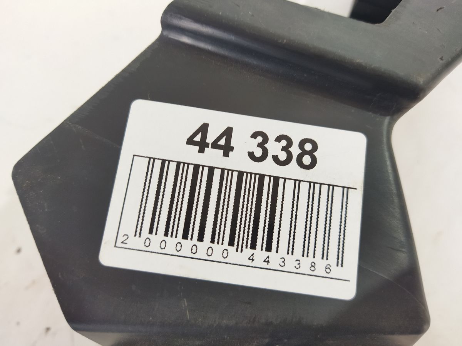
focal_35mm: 27
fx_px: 360
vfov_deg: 51.4
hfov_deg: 65.3
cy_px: 173
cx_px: 231
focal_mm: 4.71
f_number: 1.79
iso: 213
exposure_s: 1/50
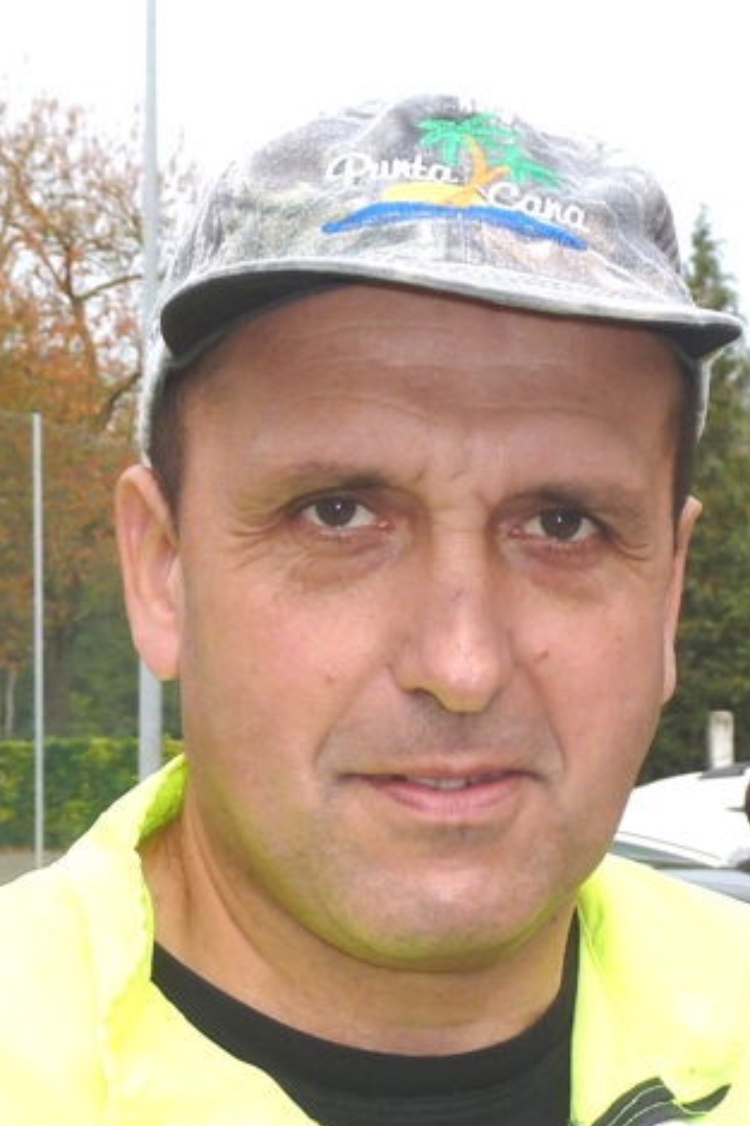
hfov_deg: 26.5
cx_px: 405
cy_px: 563
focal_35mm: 51
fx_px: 1595
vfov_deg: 38.9
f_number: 3.8
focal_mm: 7.9
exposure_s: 1/320
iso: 100
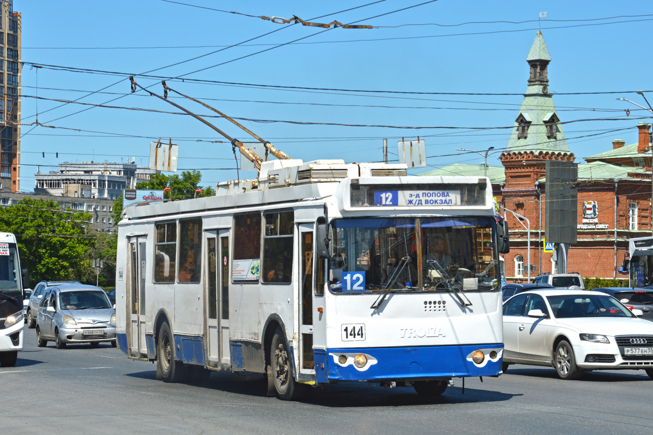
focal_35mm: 99
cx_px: 326
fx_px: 1796
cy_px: 218
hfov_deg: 20.6
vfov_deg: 13.8
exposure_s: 1/250
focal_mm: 66
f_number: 13
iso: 100
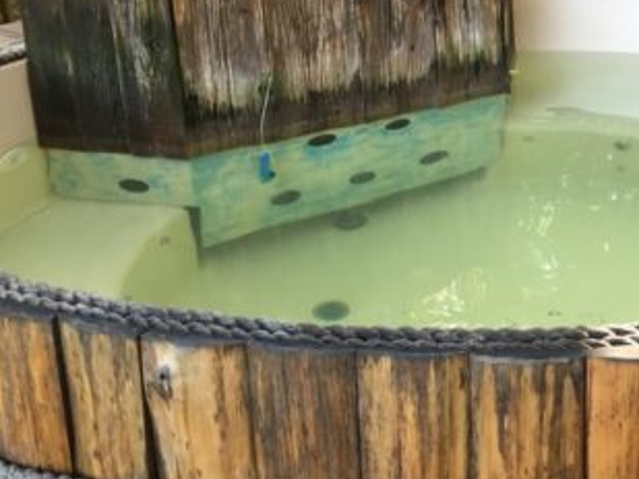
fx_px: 1108
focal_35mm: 60
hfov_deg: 31.3
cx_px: 513
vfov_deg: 24.2
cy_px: 136
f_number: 2.2
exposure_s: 1/40
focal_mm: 4.15
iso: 32
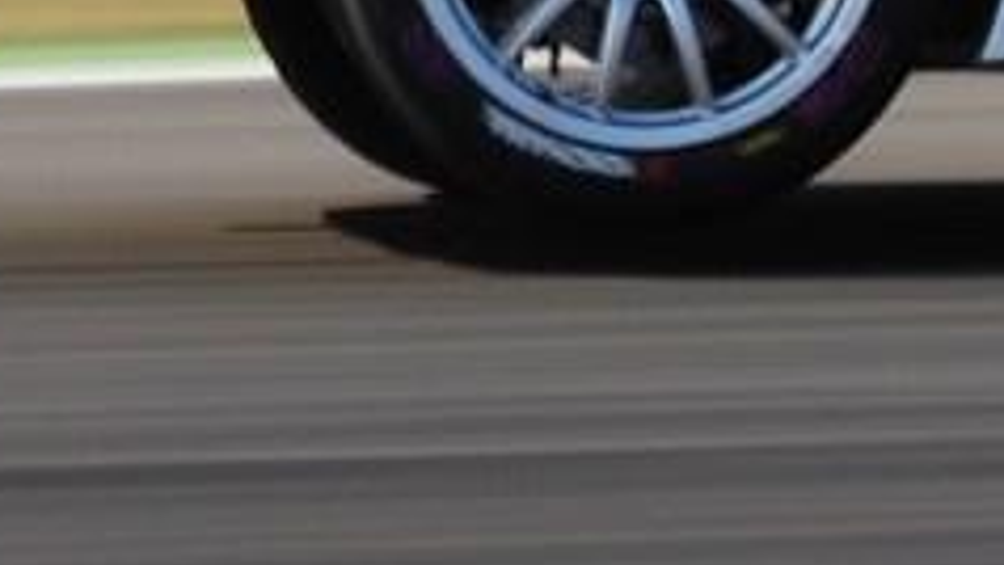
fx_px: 29070
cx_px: 2248
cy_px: -576
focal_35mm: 1092
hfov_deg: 2.0
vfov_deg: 1.1
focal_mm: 135
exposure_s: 1/40
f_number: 13
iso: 100
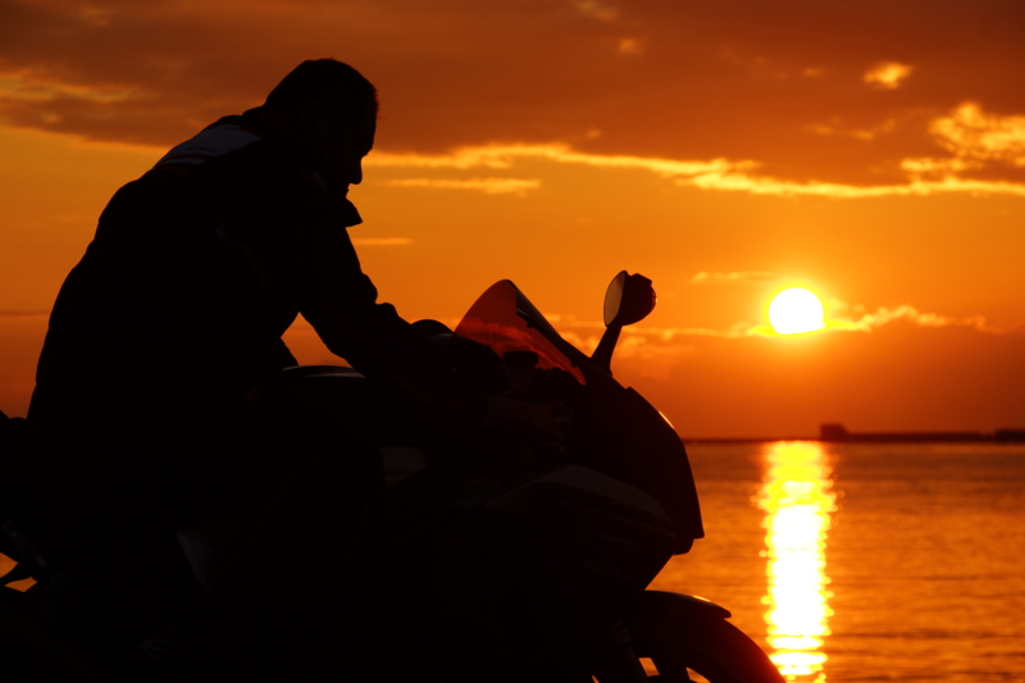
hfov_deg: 12.0
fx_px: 4896
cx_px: 512
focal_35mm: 172
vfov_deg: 8.0
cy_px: 342
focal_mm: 115
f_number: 9
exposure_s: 1/250
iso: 100
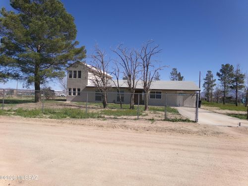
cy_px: 93
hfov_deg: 71.6
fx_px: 172
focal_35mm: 24
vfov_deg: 56.8
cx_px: 124
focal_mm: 4.3
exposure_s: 1/140
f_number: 11.07
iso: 100
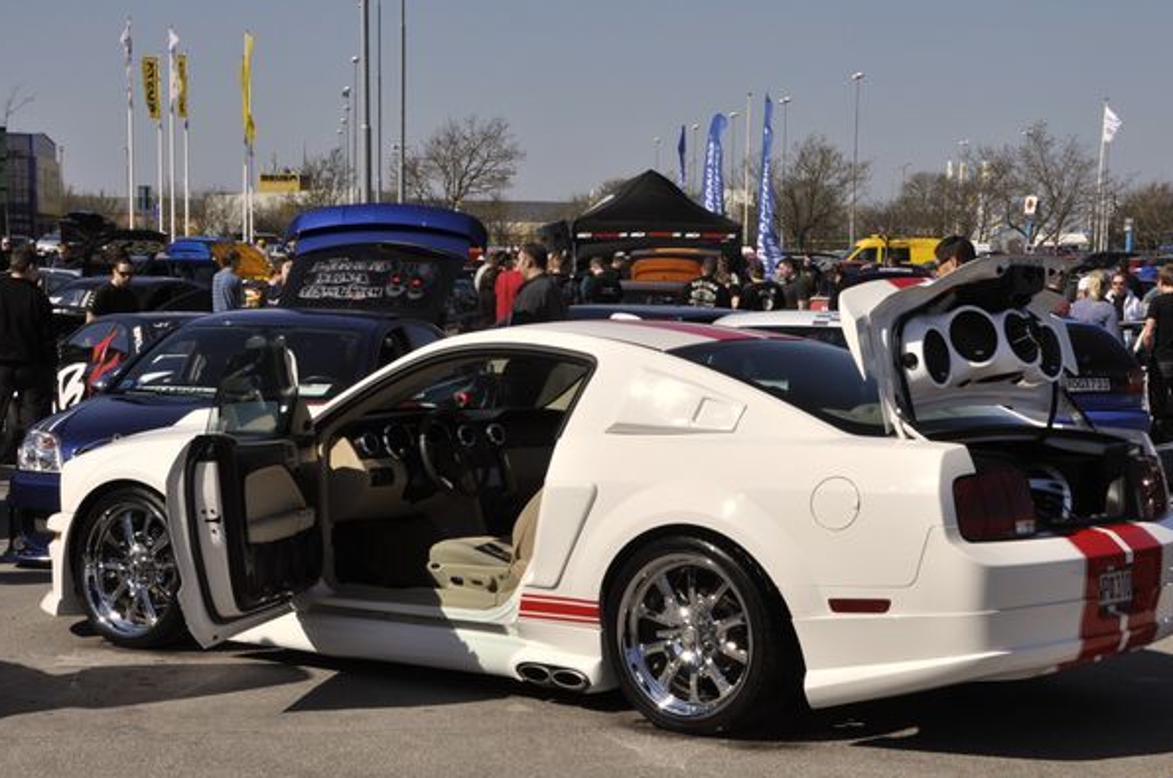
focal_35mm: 71
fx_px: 2310
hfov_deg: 28.5
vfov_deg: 19.1
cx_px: 621
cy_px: 395
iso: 320
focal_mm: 44
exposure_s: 1/800
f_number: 14
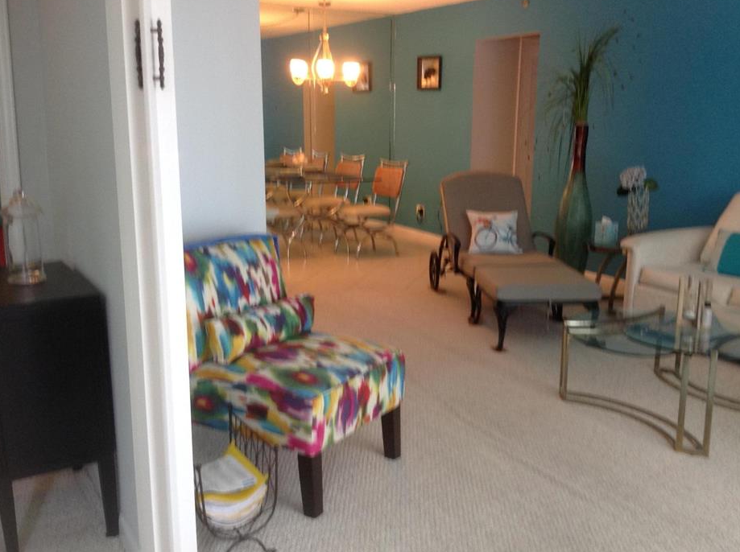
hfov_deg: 47.9
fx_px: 832
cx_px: 408
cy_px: 282
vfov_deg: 36.7
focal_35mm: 39
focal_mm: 4.28
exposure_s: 1/15
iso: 100
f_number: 2.4
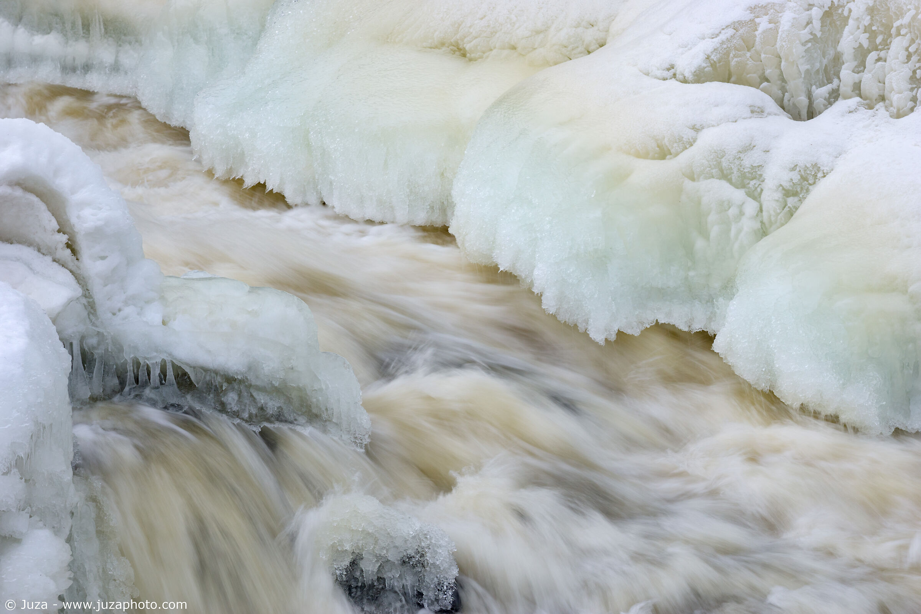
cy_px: 307
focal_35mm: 117
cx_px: 460
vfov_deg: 11.7
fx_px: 2993
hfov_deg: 17.5
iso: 100
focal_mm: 78
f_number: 9
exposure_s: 1/15
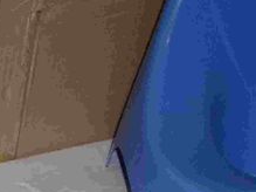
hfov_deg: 14.7
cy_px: 280
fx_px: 946
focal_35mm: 128
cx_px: -78
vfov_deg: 11.2
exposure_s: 1/34
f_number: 3.9
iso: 200
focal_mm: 5.1
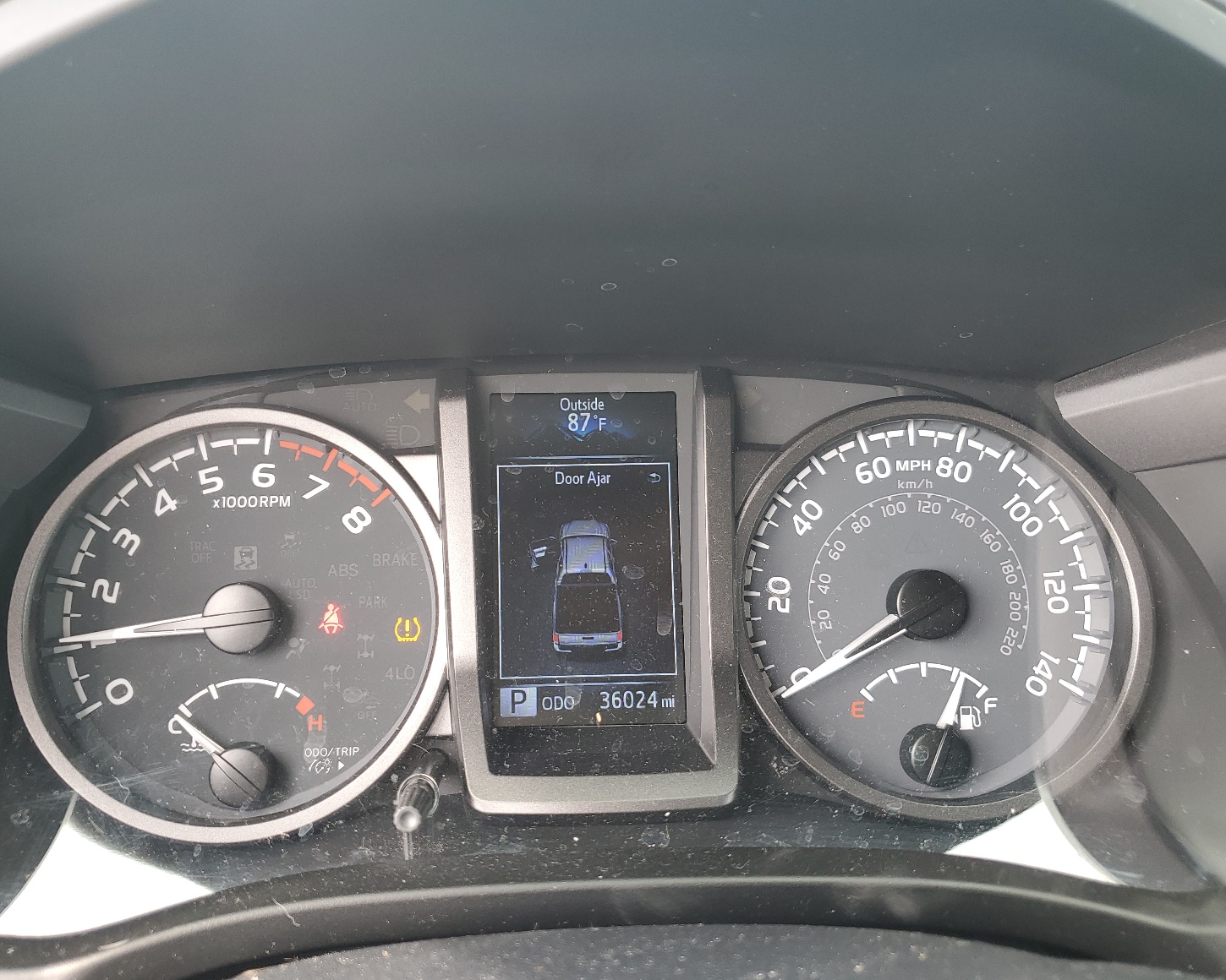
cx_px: 561
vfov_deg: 51.5
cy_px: 506
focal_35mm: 28
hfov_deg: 62.1
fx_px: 1016
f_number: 1.5
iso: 50
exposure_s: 1/60.2
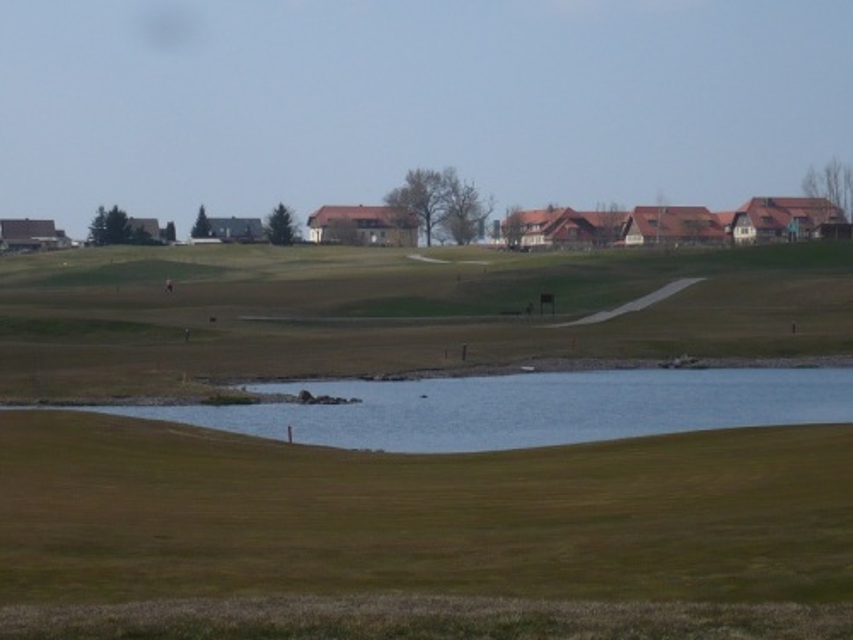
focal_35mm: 133
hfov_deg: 14.8
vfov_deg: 11.1
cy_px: 320
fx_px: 3277
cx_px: 426
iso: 100
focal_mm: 16.1
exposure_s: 1/800
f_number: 4.8
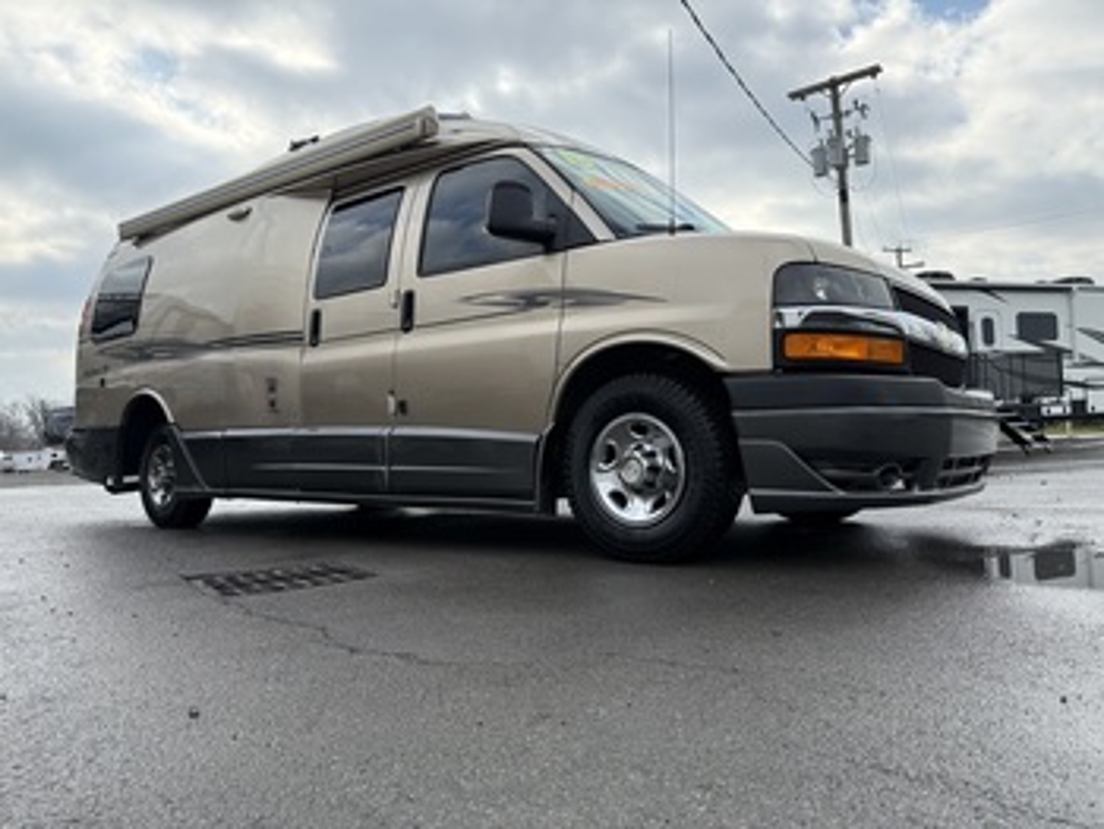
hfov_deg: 71.6
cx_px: 552
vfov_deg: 56.9
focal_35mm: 24
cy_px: 414
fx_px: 766
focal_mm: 6.76
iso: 100
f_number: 1.78
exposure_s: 1/3759
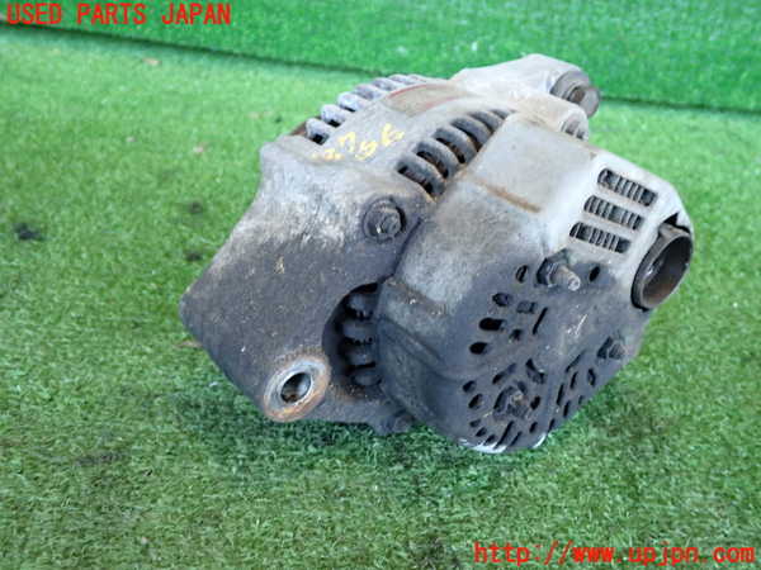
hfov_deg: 56.8
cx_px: 380
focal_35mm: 32
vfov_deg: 44.2
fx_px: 703
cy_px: 285
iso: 320
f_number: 2.4
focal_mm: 5.79
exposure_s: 1/30
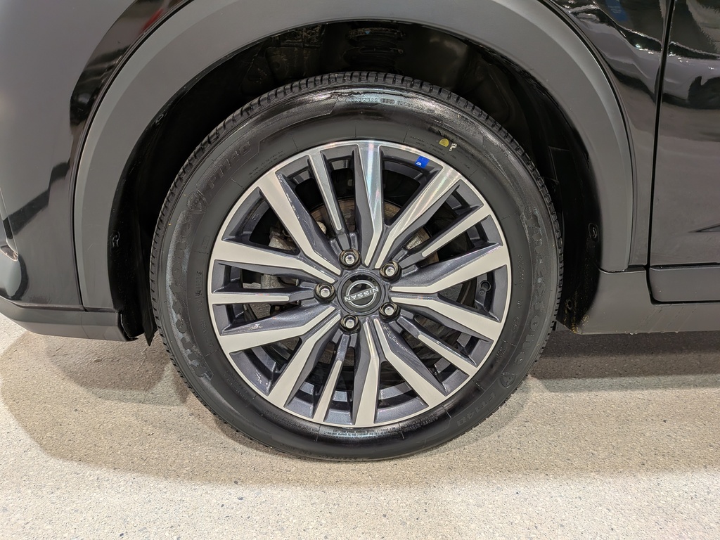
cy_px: 270
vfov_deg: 56.8
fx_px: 499
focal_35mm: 24
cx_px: 360
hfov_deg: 71.6
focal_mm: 4.53
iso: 26
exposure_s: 1/158
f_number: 1.7
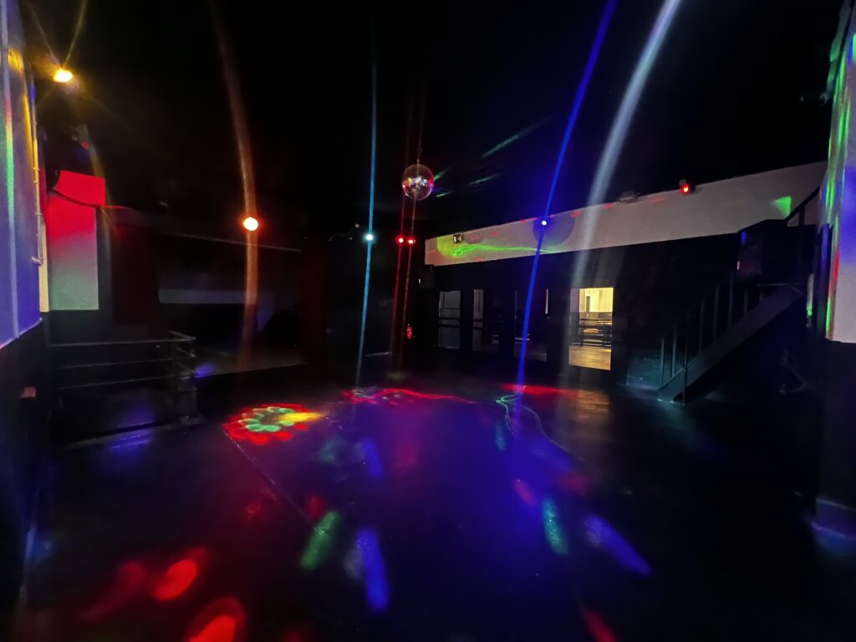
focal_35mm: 13
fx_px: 321
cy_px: 321
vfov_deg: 89.9
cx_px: 428
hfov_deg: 106.2
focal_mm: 1.57
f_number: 1.8
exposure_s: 1/8
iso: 1000
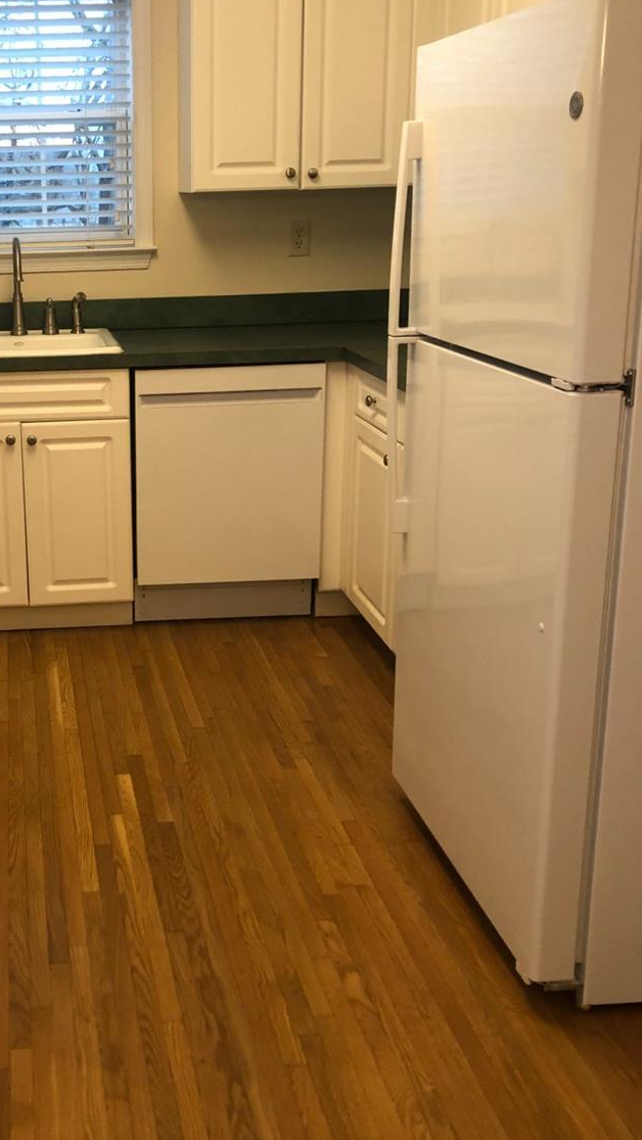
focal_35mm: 41
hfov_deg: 28.1
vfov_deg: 49.4
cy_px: 544
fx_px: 1240
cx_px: 89
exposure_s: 1/20
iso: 40
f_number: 1.8
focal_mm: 3.99
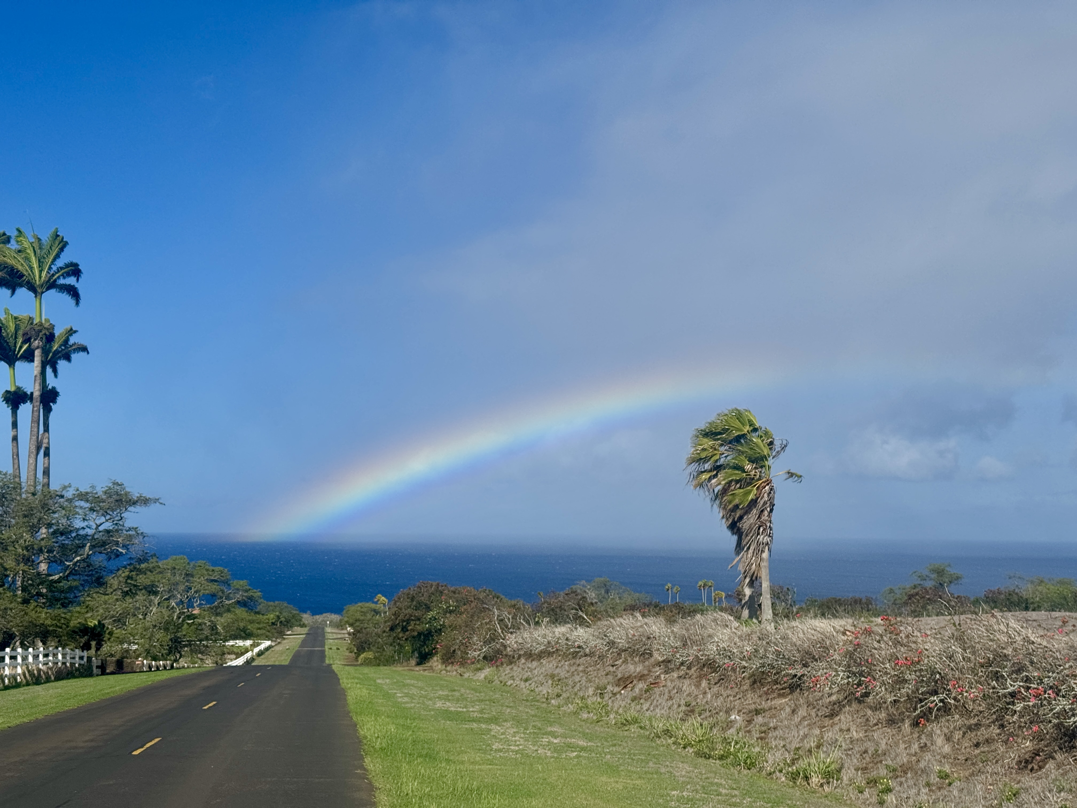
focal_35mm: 48
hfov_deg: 39.7
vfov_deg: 30.3
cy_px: 404
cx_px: 538
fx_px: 1493
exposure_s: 1/9009
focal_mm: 6.76
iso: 64
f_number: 1.78
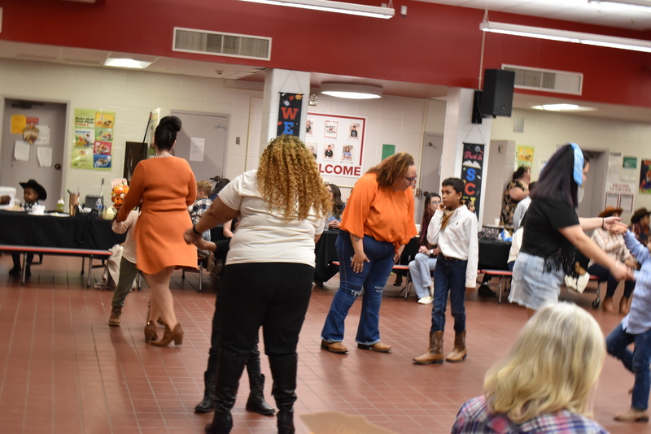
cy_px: 217
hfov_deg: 37.8
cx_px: 326
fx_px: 950
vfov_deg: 25.8
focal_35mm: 52
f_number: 7.1
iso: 1250
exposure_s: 1/60
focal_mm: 35
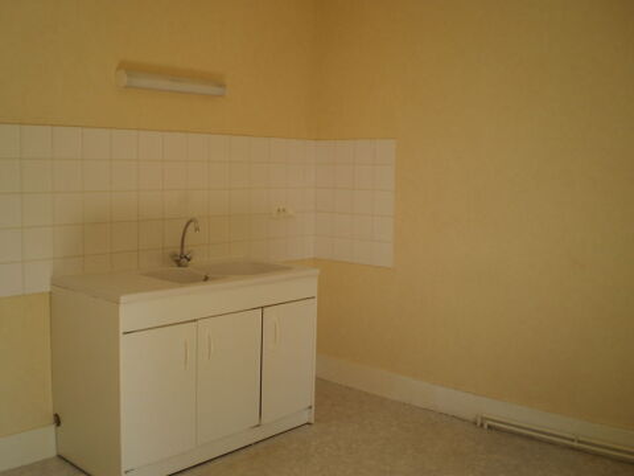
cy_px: 238
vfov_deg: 39.7
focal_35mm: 36
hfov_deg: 51.4
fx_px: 659
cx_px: 317
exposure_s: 1/160
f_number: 3.1
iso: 64
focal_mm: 6.3
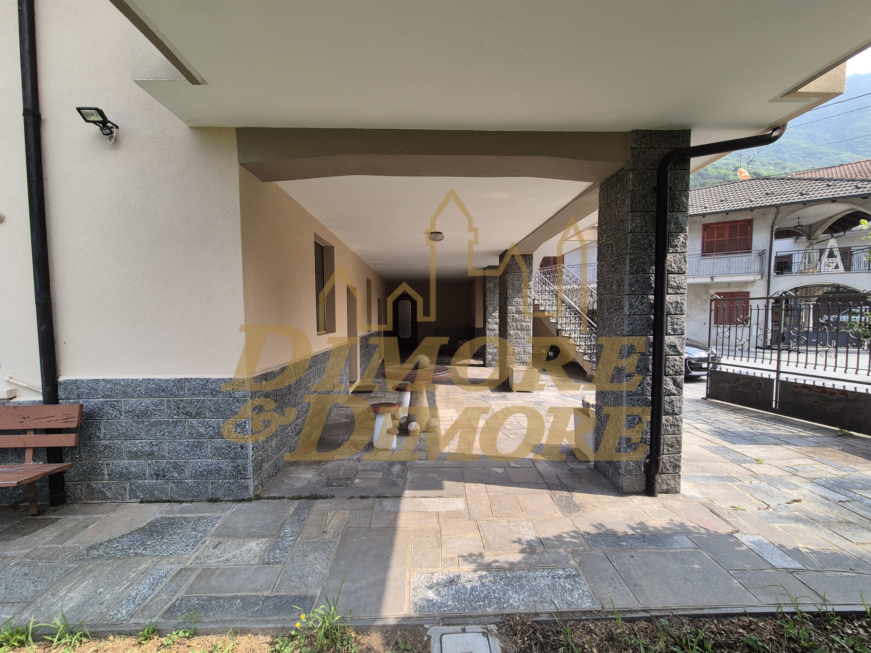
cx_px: 436
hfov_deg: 106.2
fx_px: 327
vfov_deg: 89.9
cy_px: 326
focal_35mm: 13
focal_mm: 2.2
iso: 50
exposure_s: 1/558
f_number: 2.2
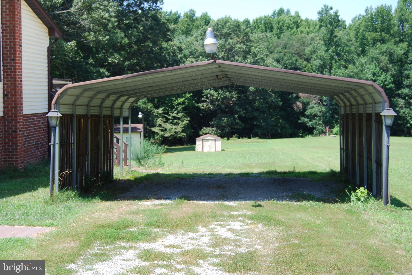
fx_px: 533
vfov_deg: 29.0
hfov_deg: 42.3
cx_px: 206
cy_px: 138
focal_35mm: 46
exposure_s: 1/125
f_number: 5.6
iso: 100
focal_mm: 31
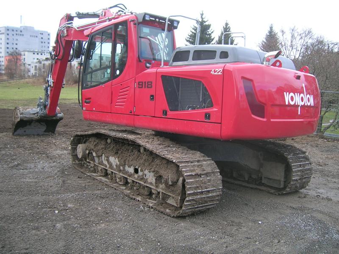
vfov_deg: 40.7
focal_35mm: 35
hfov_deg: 52.6
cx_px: 170
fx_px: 343
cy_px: 127
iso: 50
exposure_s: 1/153
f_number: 2.8
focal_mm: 5.4
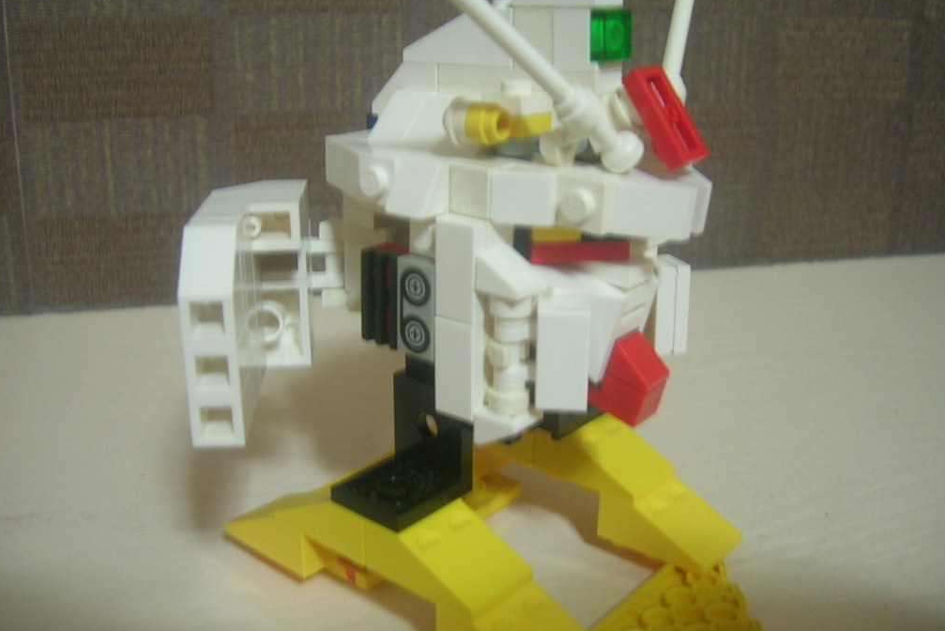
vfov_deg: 35.9
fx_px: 971
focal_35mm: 37
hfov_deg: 51.9
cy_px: 287
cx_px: 471
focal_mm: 5.4
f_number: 2.8
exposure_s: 1/3.7
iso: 74
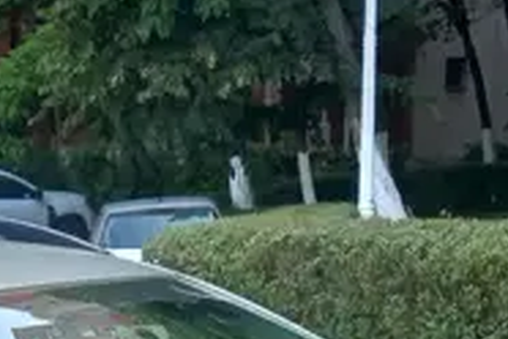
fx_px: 1975
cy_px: 749
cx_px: 22
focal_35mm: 140
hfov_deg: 14.5
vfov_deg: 9.0
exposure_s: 1/120
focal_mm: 4.6
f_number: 2
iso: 40
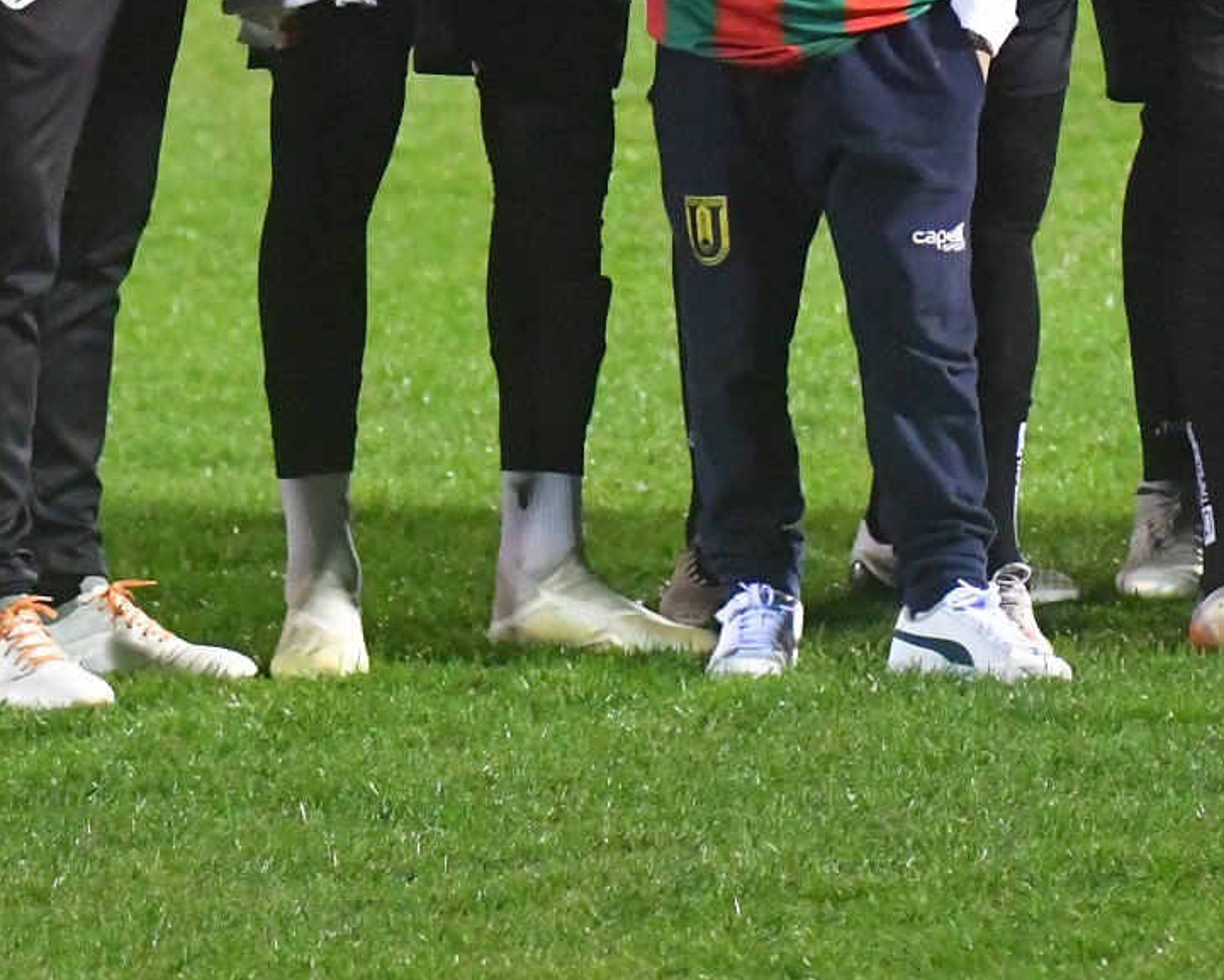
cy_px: -246
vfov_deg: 3.6
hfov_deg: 4.5
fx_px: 15398
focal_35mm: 425
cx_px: 1450
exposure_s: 1/640
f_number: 4.5
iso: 10000
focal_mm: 100
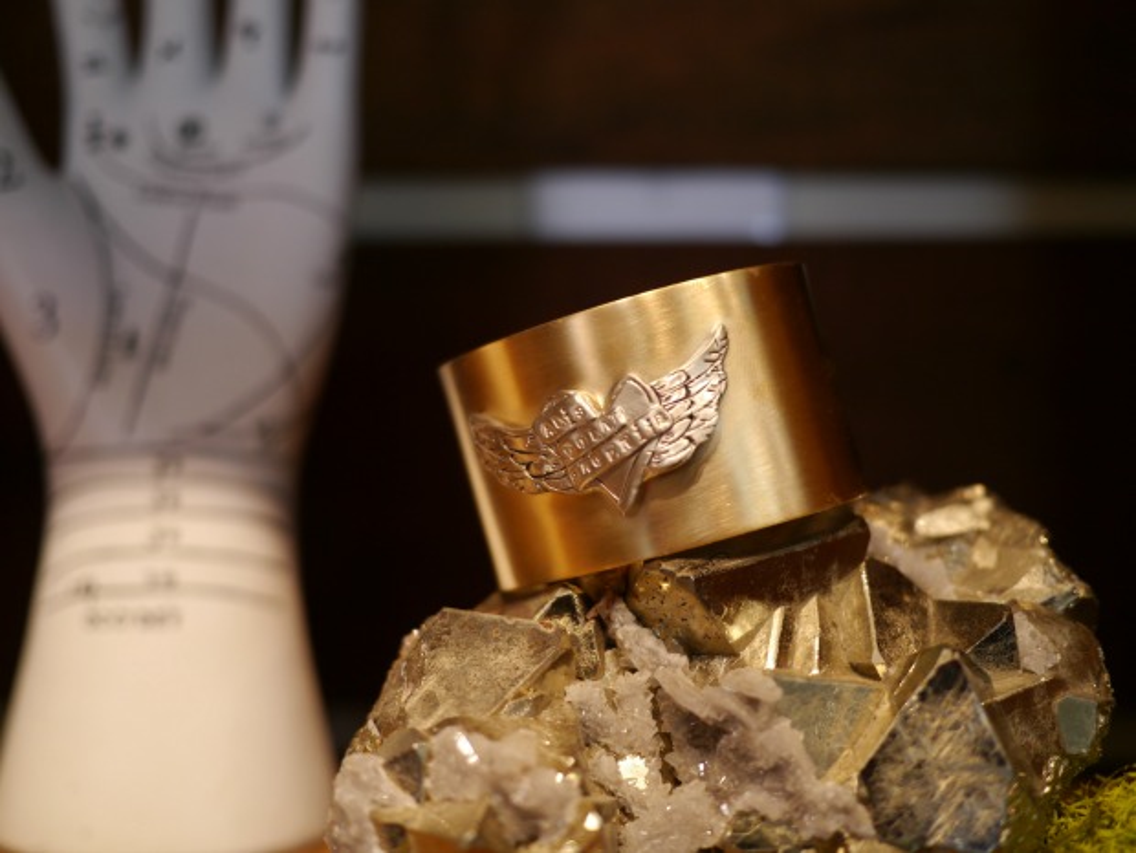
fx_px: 1314
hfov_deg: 46.8
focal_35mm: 40
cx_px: 568
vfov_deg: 36.0
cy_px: 426
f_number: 1.7
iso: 160
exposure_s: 1/80
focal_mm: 20
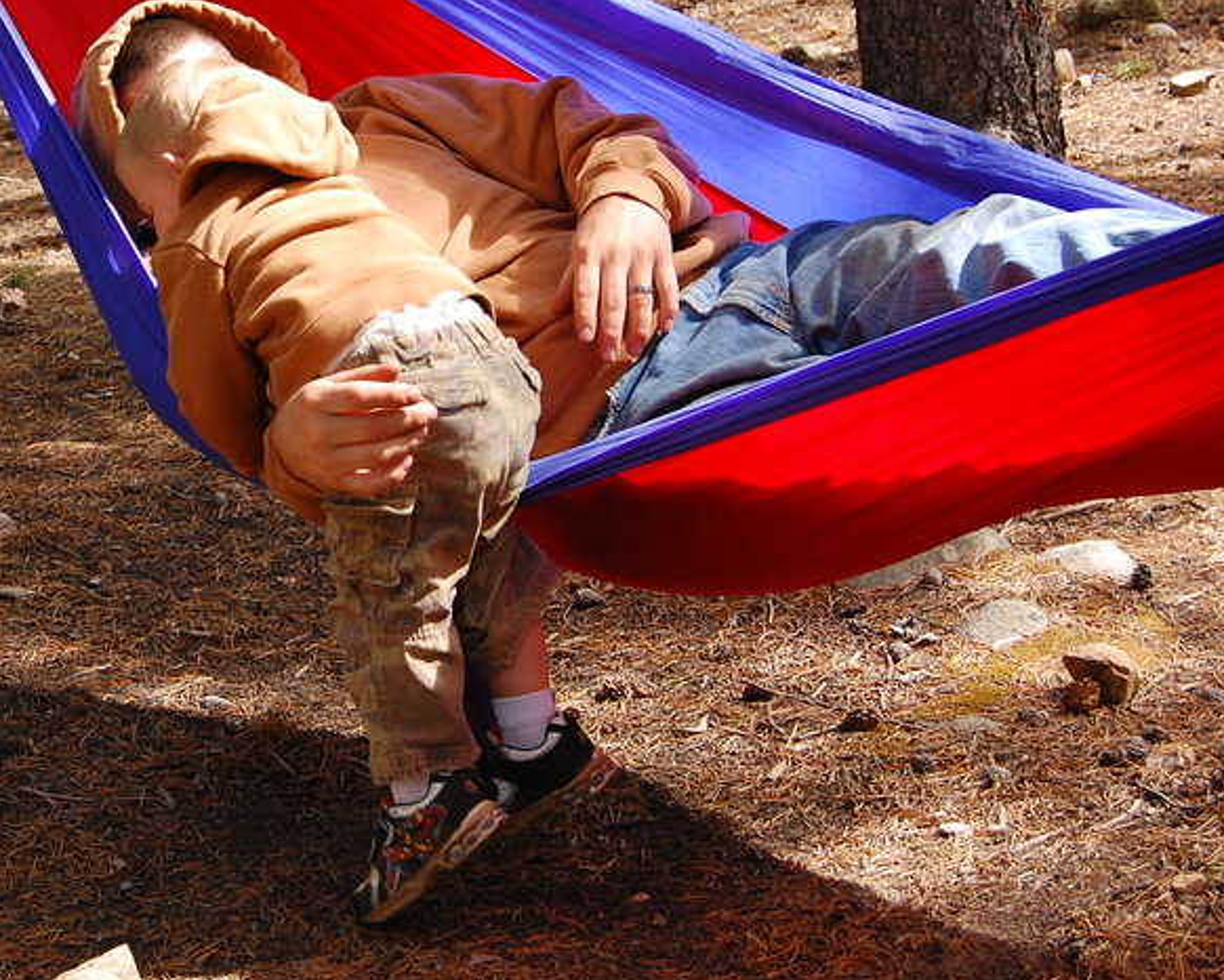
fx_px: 3406
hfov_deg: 20.3
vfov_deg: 16.3
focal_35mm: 94
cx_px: 370
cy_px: 327
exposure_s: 1/200
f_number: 7.1
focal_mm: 38
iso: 400
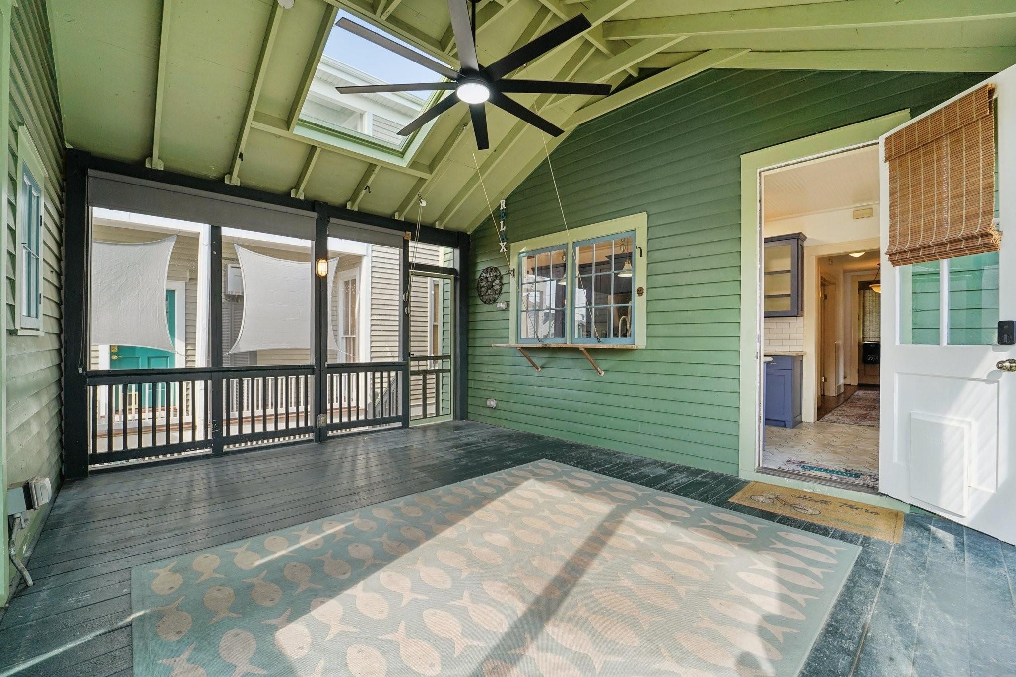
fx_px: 395
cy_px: 338
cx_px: 508
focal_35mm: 14
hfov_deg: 104.3
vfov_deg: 81.2
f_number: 8
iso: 500
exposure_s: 1/100
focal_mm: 14
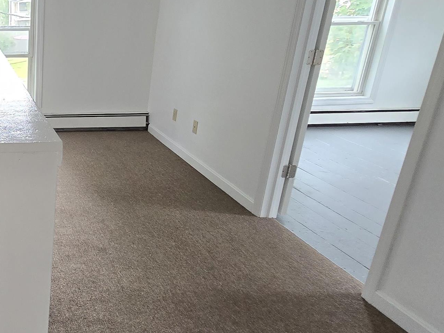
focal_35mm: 31
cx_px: -24
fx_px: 398
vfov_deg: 45.3
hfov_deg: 46.2
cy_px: 140
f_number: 2.2
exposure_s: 1/100
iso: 250
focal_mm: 2.2
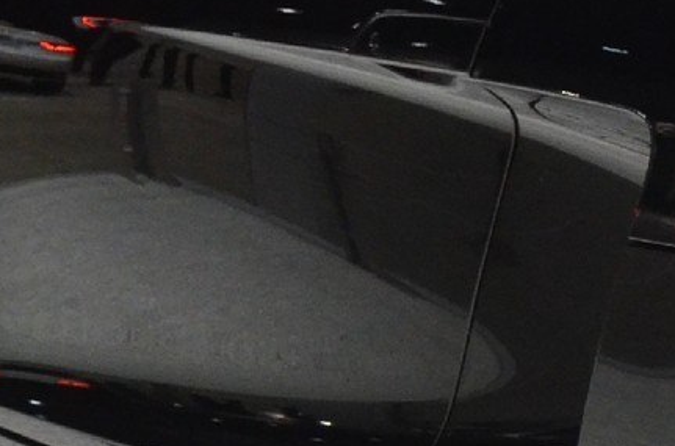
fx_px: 3909
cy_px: 158
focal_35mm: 209
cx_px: 1494
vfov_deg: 6.5
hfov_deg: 9.1
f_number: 2.8
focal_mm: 24
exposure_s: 1/50
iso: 1600
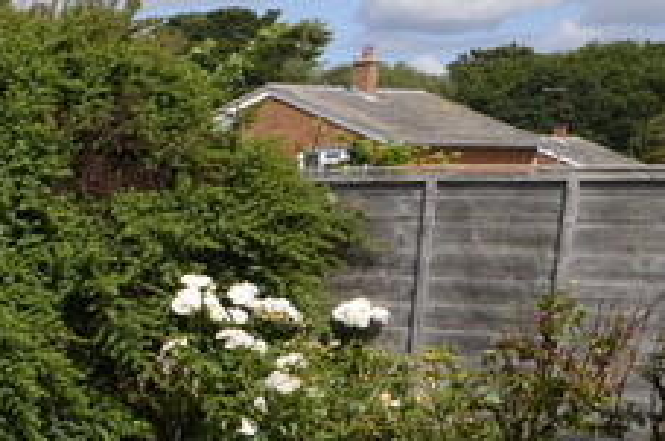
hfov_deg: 17.5
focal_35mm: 74
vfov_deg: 18.0
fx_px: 1369
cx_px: -726
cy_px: 406
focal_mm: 11
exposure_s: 1/250
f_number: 8
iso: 100
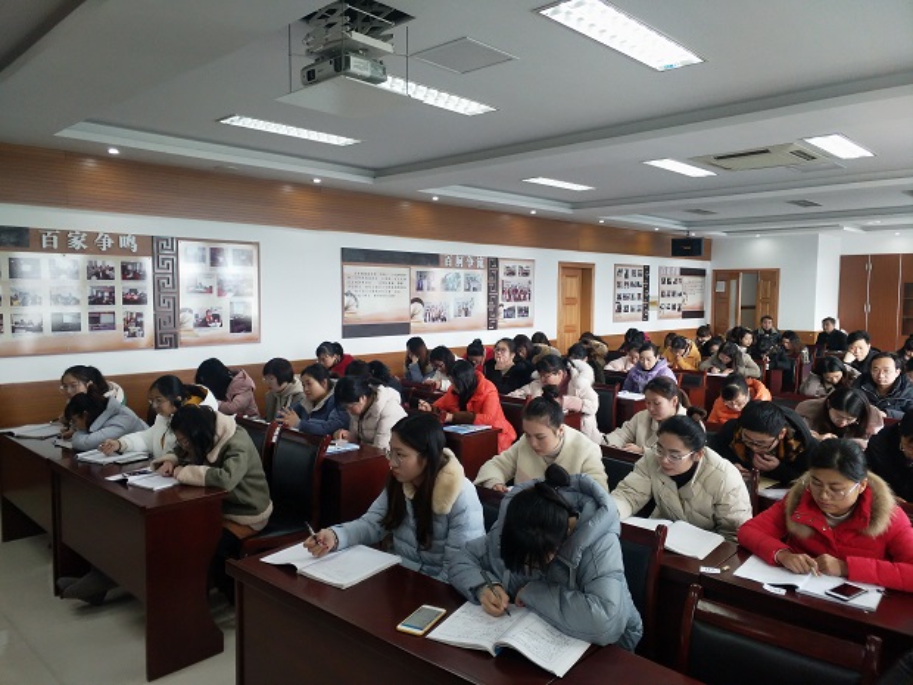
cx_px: 456
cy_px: 342
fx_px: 580
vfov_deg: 61.1
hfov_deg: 76.4
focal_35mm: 22
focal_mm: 3.79
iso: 213
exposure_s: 1/50
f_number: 2
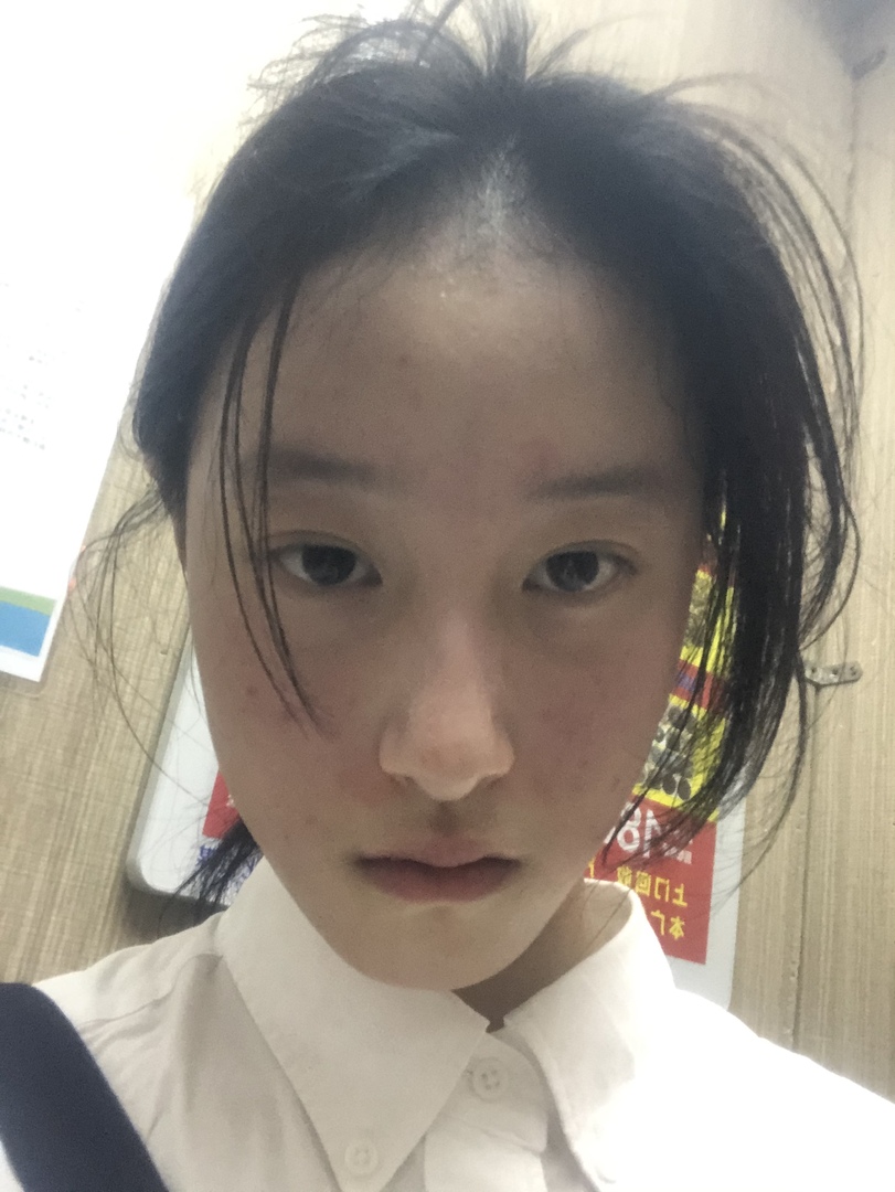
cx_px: 448
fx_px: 1102
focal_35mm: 32
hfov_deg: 44.2
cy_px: 596
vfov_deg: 56.8
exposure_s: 1/30
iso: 400
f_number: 2.2
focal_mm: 2.87
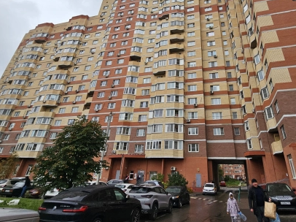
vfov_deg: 63.6
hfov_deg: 80.7
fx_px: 171
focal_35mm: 20
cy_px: 68
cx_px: 179
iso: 50
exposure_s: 1/722
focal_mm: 2.2
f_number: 2.2
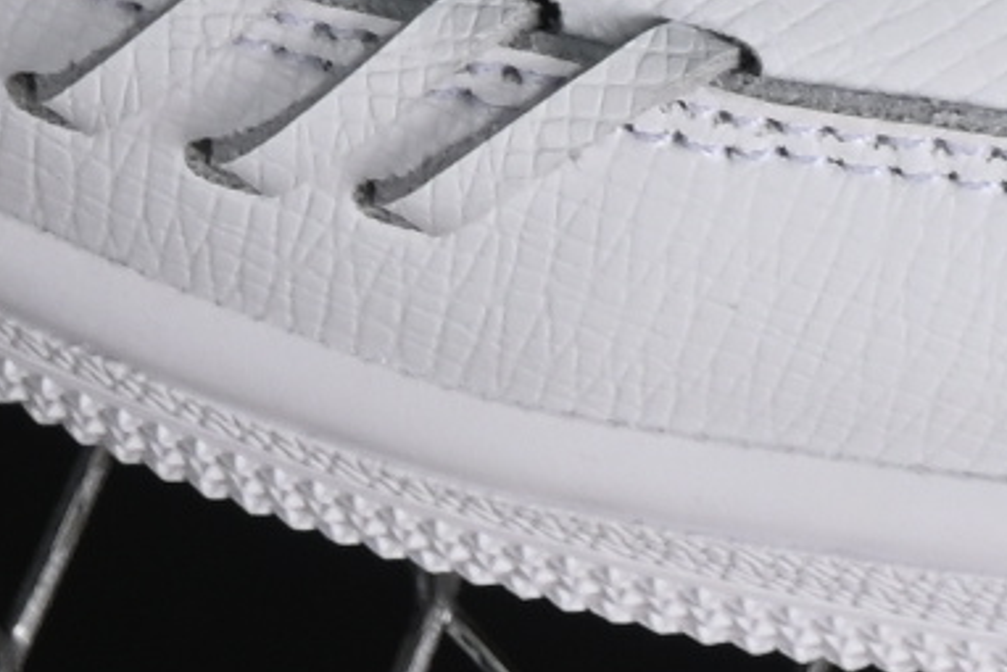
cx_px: 2333
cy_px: -1594
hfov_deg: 3.7
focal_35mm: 546
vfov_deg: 2.5
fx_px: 15278
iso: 160
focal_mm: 50
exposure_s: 1/80
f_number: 8
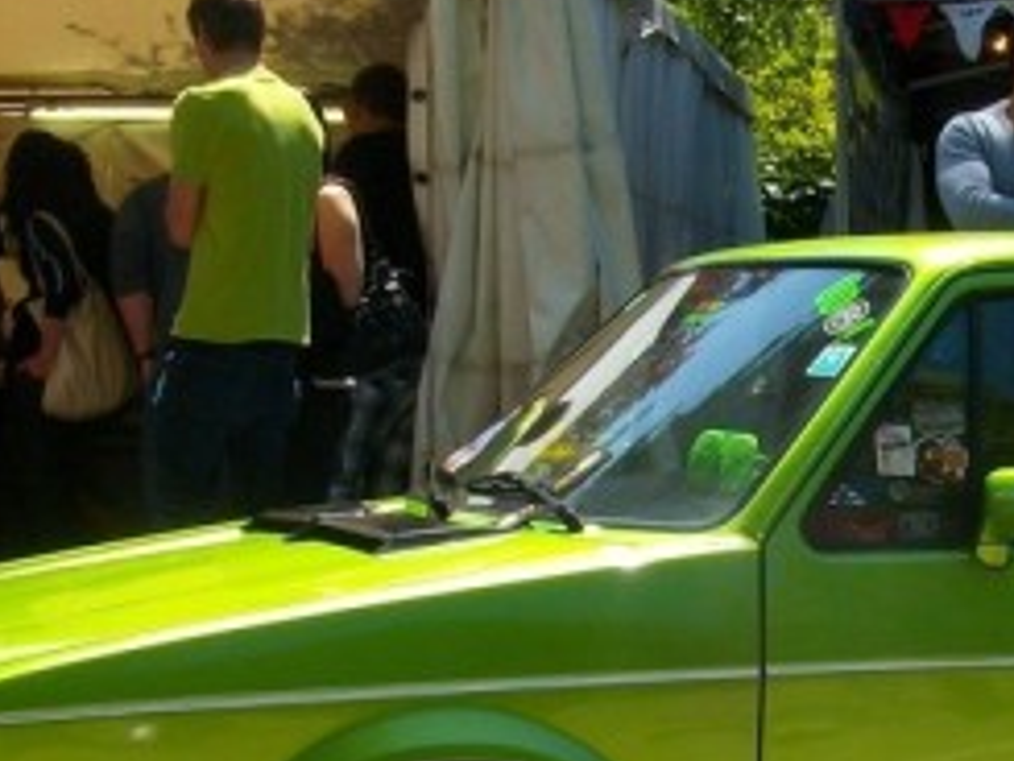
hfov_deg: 17.4
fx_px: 3253
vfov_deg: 13.2
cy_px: 711
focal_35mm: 111
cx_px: 985
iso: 80
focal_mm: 5.7
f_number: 5.5
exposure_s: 1/225
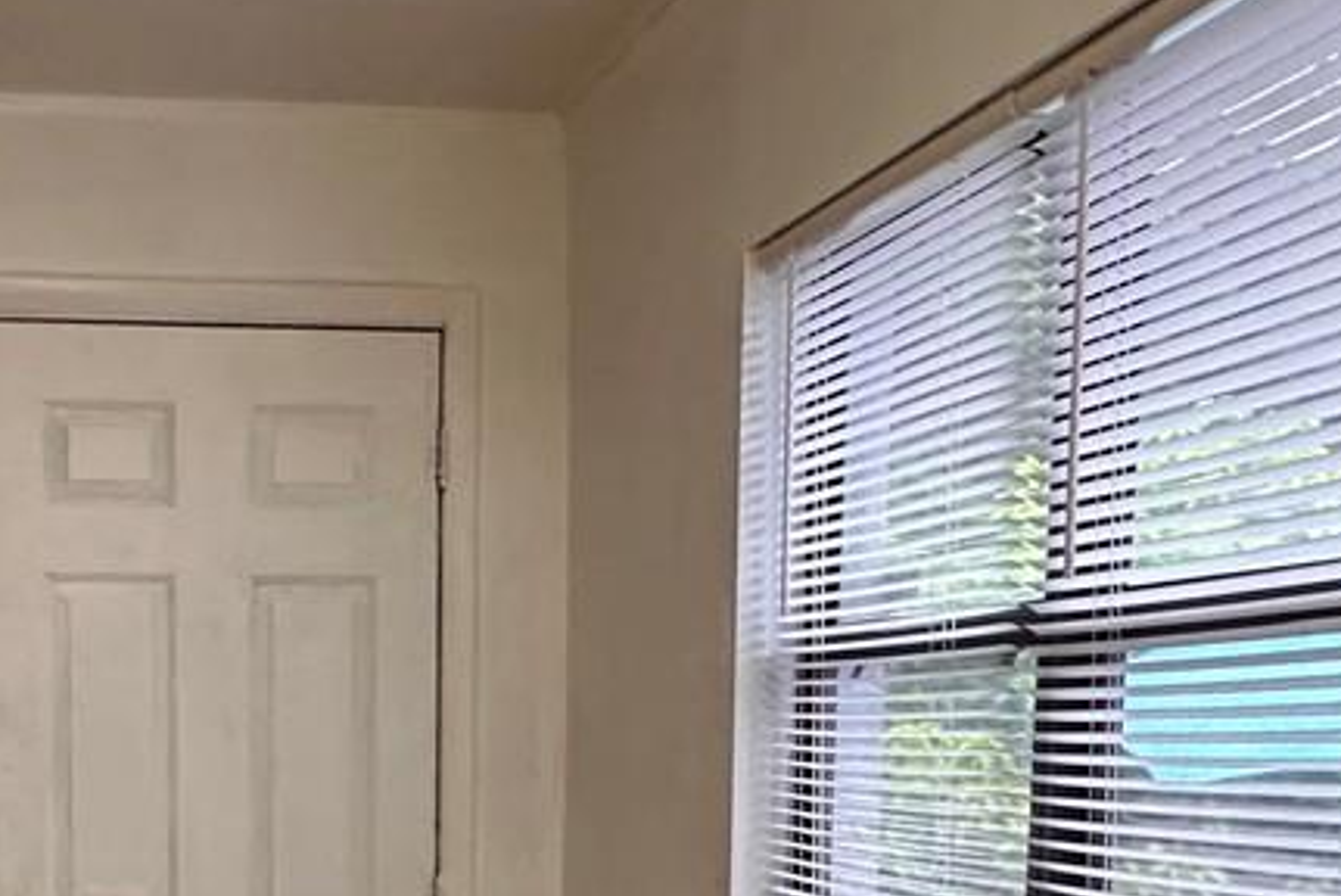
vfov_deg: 23.7
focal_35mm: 54
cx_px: 243
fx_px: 2013
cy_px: 952
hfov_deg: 35.5
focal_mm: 2.22
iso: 250
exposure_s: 1/60
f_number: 2.2
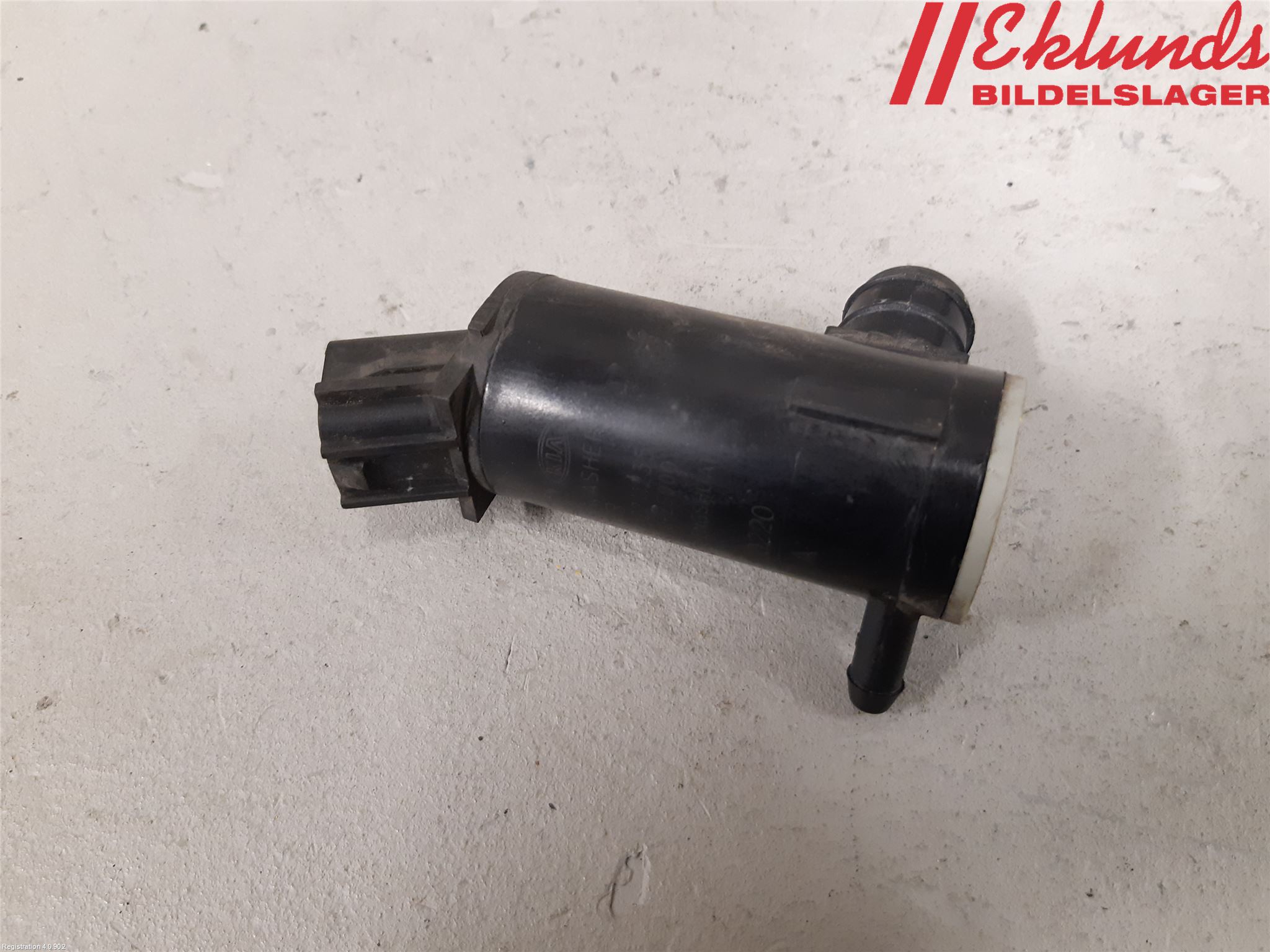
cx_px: 635
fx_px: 954
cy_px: 476
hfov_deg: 67.3
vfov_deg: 53.1
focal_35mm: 26
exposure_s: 1/33
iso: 200
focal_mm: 3.93
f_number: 1.7
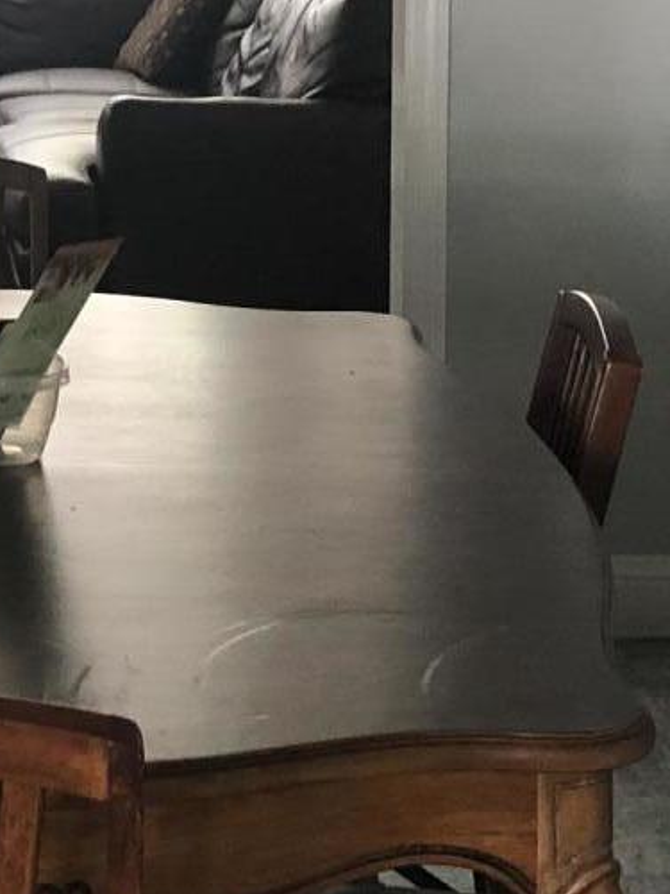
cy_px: -18
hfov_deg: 13.0
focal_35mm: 112
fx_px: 2890
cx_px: -20
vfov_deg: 17.1
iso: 80
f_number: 1.8
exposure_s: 1/15
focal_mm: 4
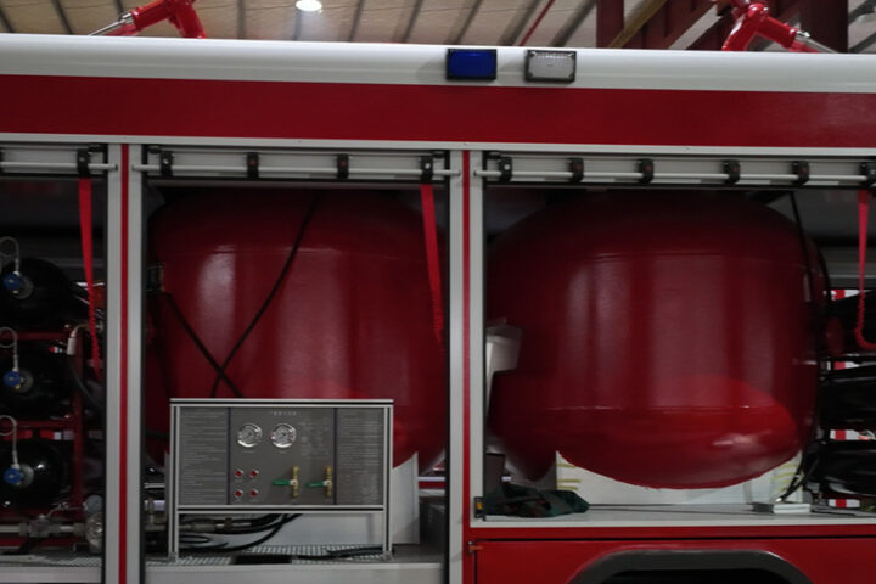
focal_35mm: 37
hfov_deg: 51.9
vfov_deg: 34.6
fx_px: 900
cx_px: 415
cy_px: 484
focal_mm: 12.29
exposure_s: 1/8
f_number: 2.8
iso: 750
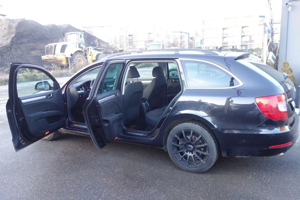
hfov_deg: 65.5
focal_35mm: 28
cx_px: 150
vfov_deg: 46.4
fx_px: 233
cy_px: 100
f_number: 1.8
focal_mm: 10.4
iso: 200
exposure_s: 1/30
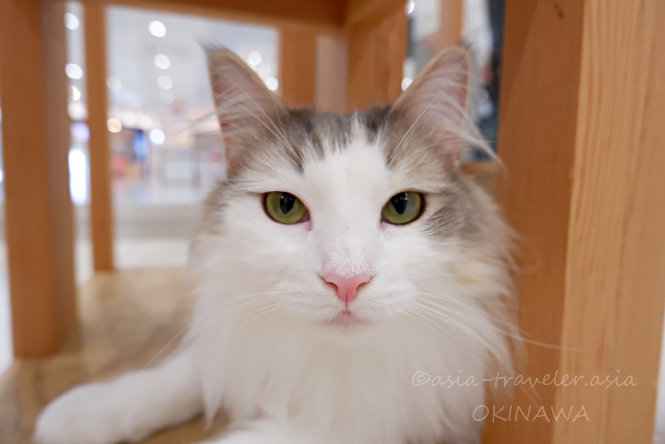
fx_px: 425
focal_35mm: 23
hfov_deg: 76.1
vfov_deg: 55.1
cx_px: 332
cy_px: 222
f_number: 4
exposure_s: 1/52
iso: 400
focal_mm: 15
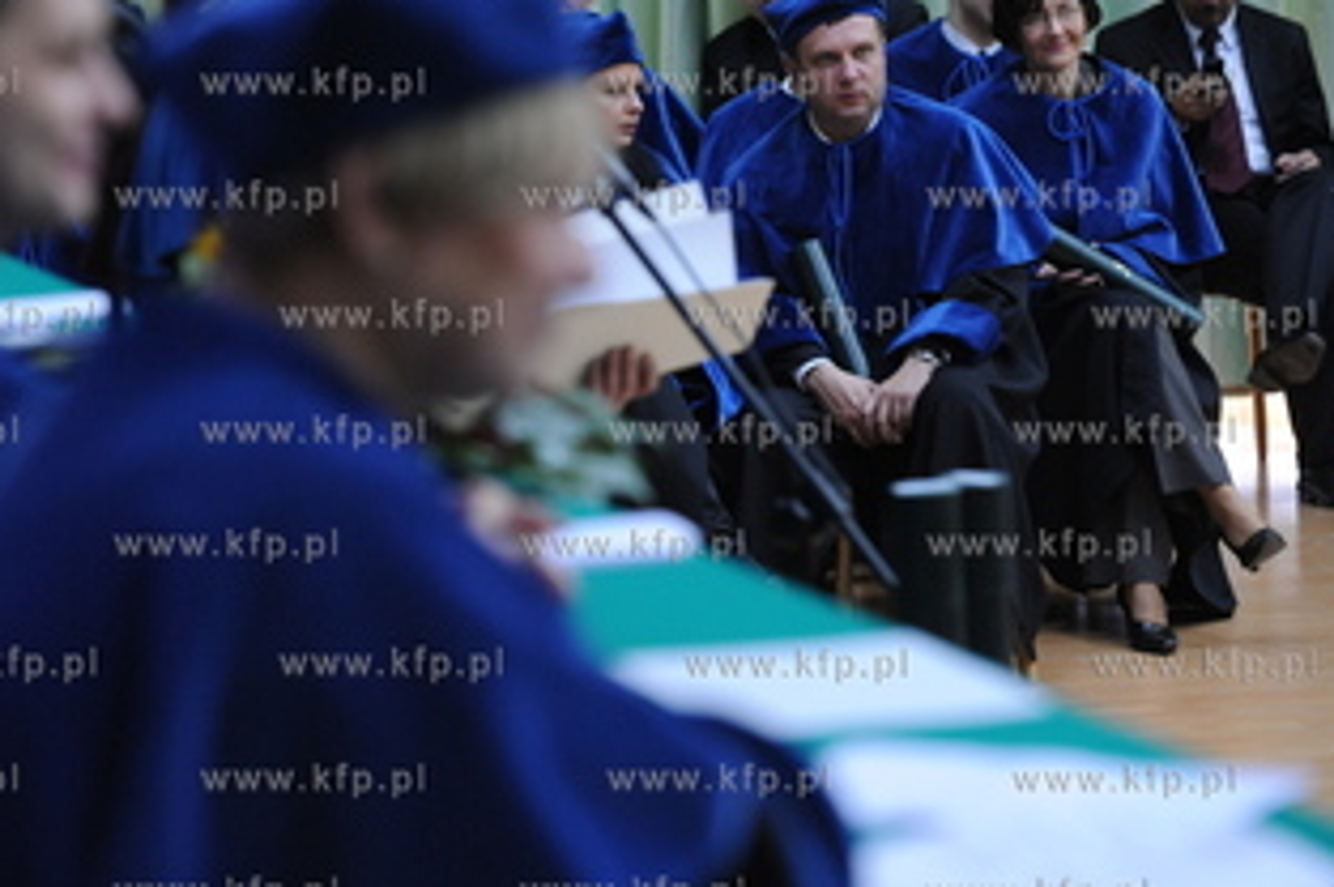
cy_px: 371
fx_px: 6626
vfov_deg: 7.7
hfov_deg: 11.5
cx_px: 541
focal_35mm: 179
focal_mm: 140
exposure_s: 1/100
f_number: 4.5
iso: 3200
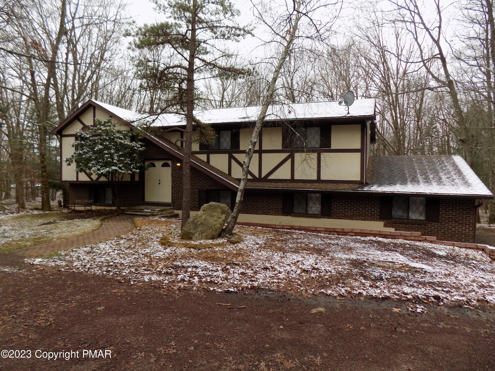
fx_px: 329
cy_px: 186
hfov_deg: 73.9
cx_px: 248
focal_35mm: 23
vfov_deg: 58.9
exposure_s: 1/125
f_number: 3.1
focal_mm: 4
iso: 80
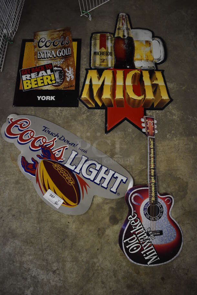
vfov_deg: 61.9
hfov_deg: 43.7
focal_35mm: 30
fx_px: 246
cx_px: 98
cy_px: 148
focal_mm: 20
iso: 2500
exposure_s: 1/30
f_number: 3.8
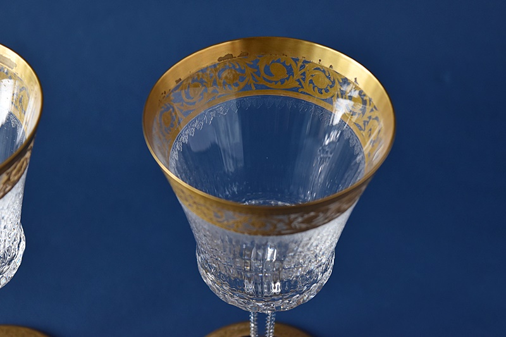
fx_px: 1159
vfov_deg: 16.5
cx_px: 253
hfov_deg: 24.6
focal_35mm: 82
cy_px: 168
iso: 800
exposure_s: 1/8
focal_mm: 55
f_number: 5.6
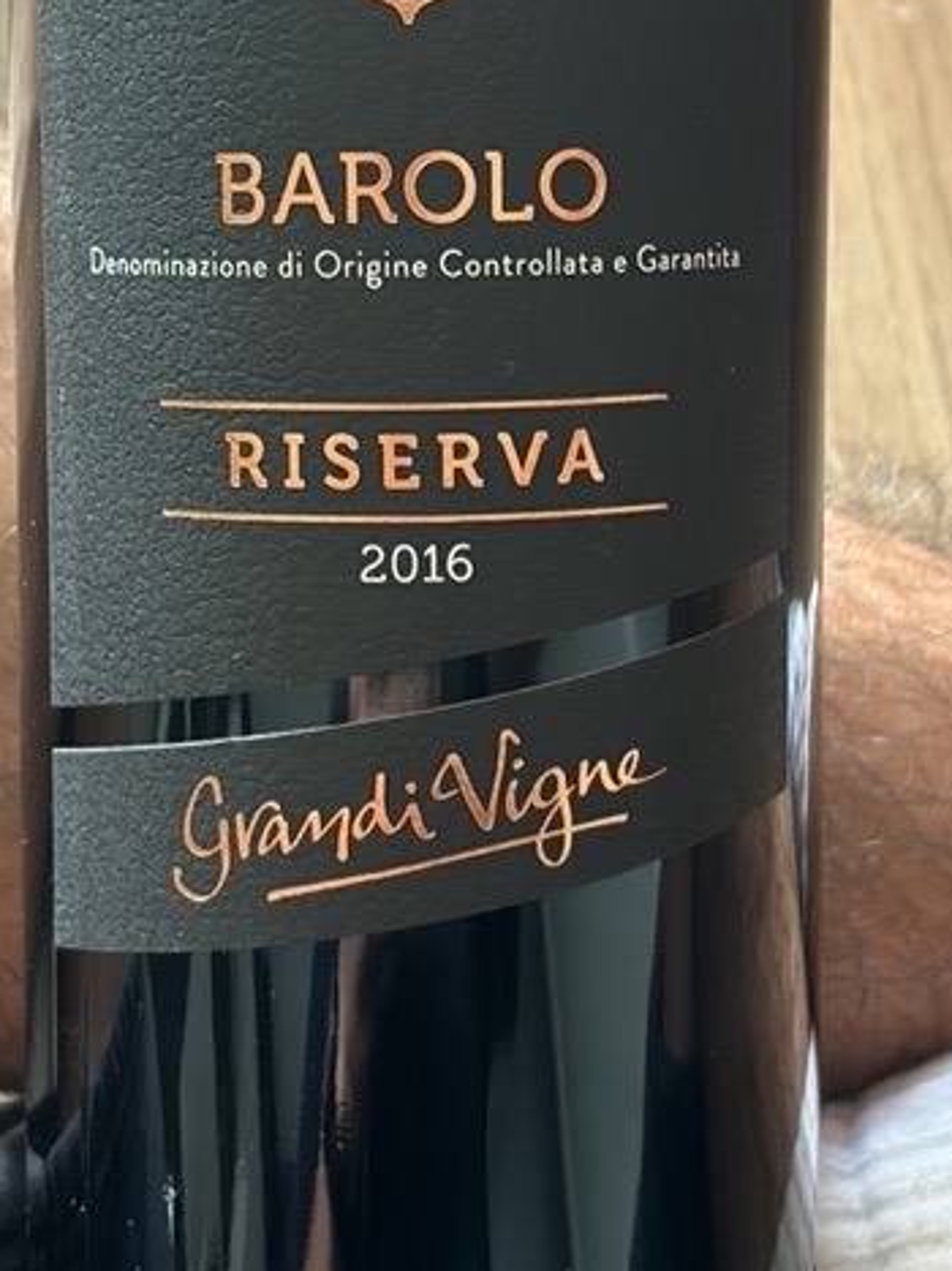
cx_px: 427
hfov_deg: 38.6
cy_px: 411
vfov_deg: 49.2
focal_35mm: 37
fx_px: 1357
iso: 160
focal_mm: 5.96
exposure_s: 1/40
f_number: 1.6
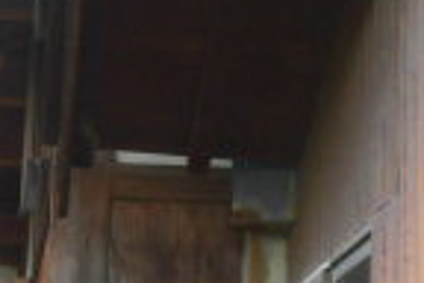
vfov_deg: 12.1
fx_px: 1307
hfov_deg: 17.3
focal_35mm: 111
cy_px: 310
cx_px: -127
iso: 100
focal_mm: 4.3
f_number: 3.1
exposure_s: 1/250
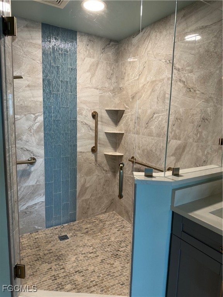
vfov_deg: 71.6
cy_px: 148
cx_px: 112
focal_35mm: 24
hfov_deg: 56.8
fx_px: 206
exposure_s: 1/111
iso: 160
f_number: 1.78
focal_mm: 6.76
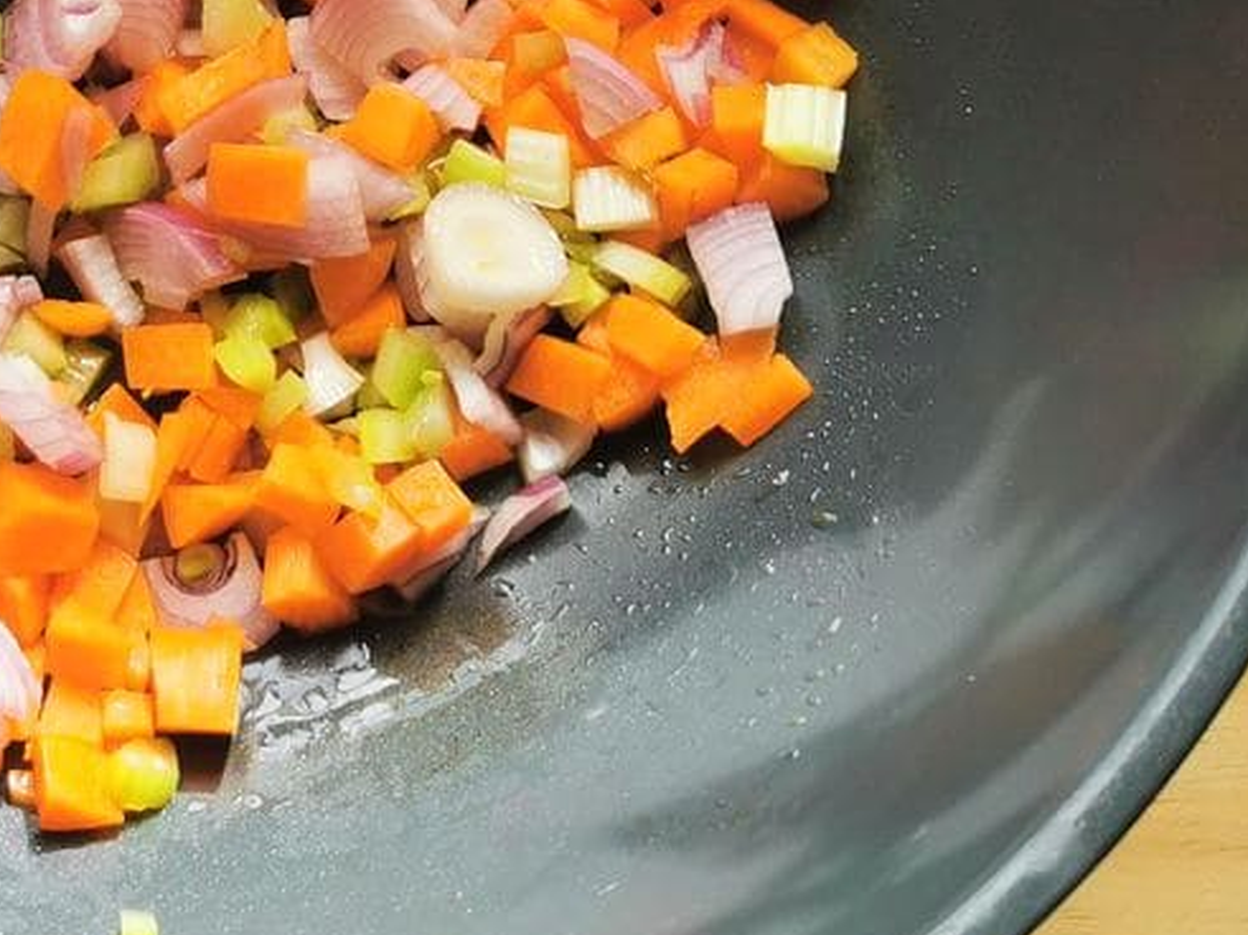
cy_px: -119
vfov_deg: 21.0
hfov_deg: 27.6
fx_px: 2379
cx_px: -20
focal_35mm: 66
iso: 50
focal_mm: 5.56
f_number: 1.6
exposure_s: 1/171
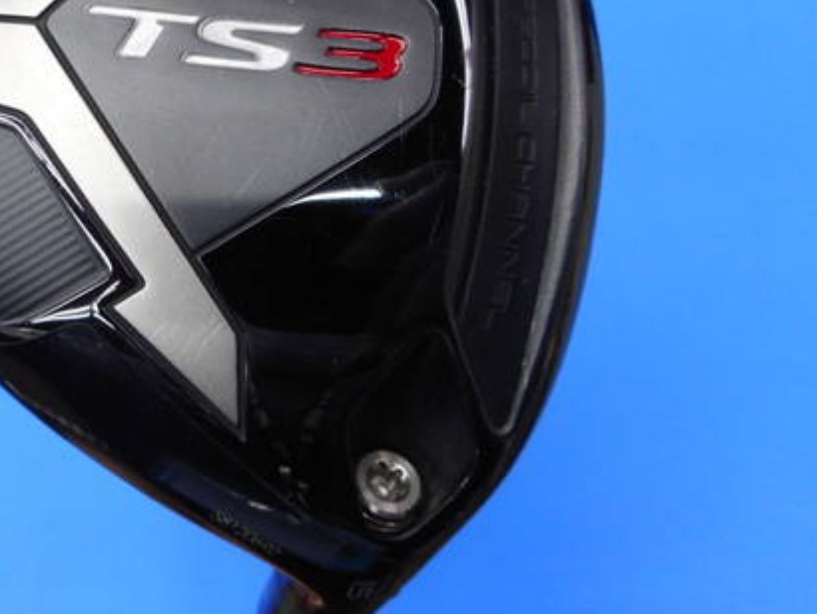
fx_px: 921
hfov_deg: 45.9
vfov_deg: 36.4
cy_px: 189
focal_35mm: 39
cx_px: 187
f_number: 3.7
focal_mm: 4.5
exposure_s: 1/30
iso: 100
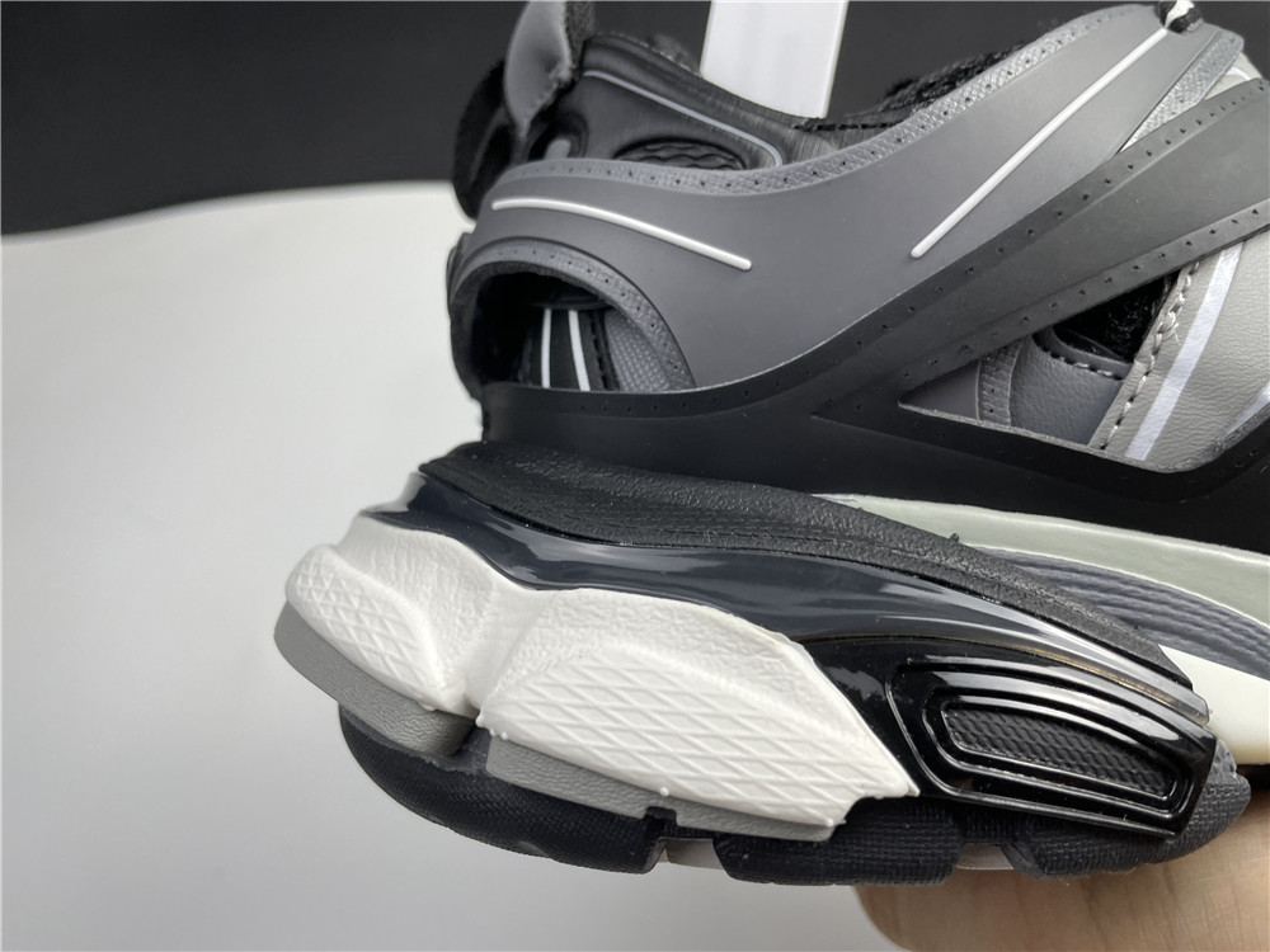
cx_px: 635
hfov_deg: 67.3
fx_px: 954
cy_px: 476
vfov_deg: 53.1
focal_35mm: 26
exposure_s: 1/121
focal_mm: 4.2
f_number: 1.6
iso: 80
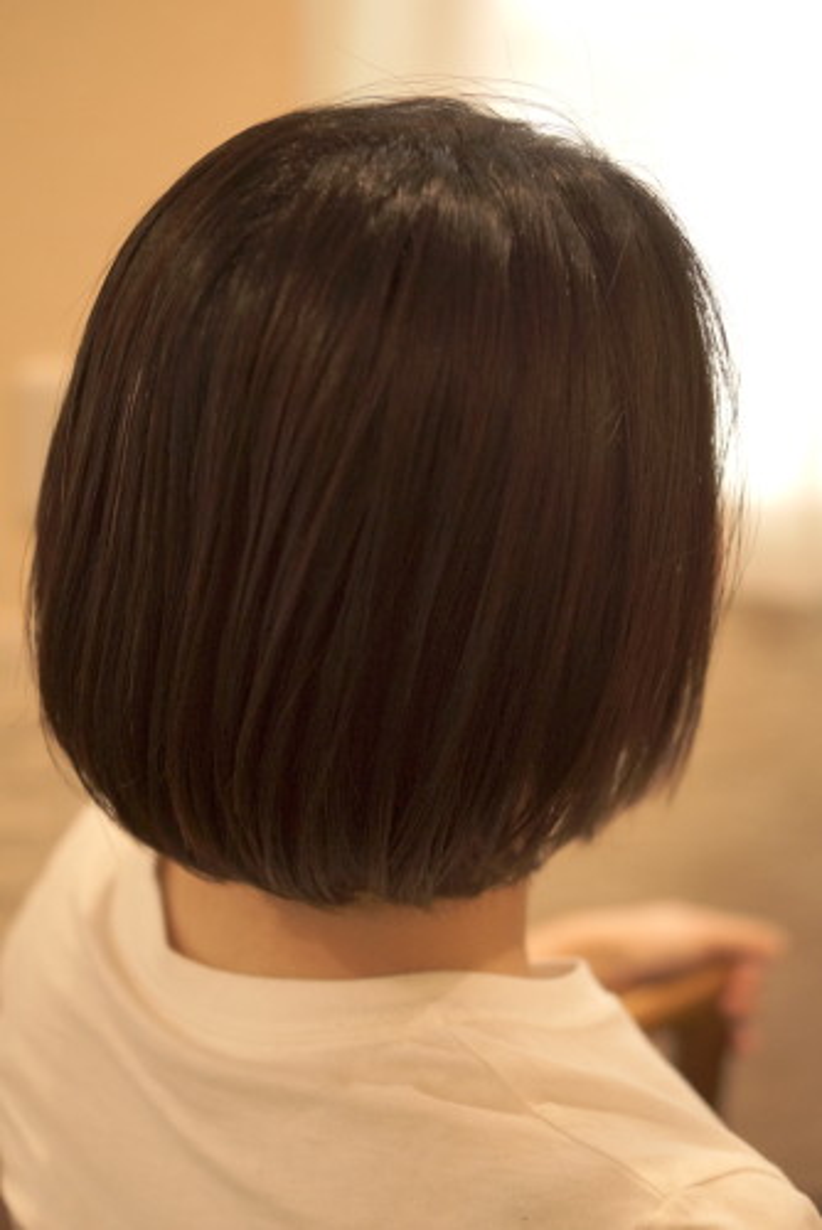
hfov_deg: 25.8
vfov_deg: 37.8
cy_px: 615
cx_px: 411
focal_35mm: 52
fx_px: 1796
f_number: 2.2
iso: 800
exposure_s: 1/1000
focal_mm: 35
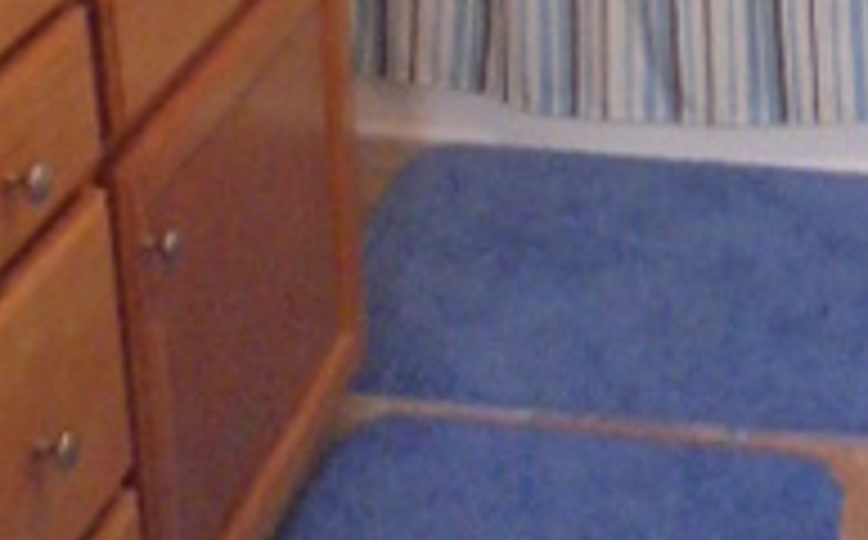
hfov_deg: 24.1
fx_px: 1961
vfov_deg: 14.1
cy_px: -387
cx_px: 830
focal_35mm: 83
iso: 800
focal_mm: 4.6
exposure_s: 1/15
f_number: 3.5
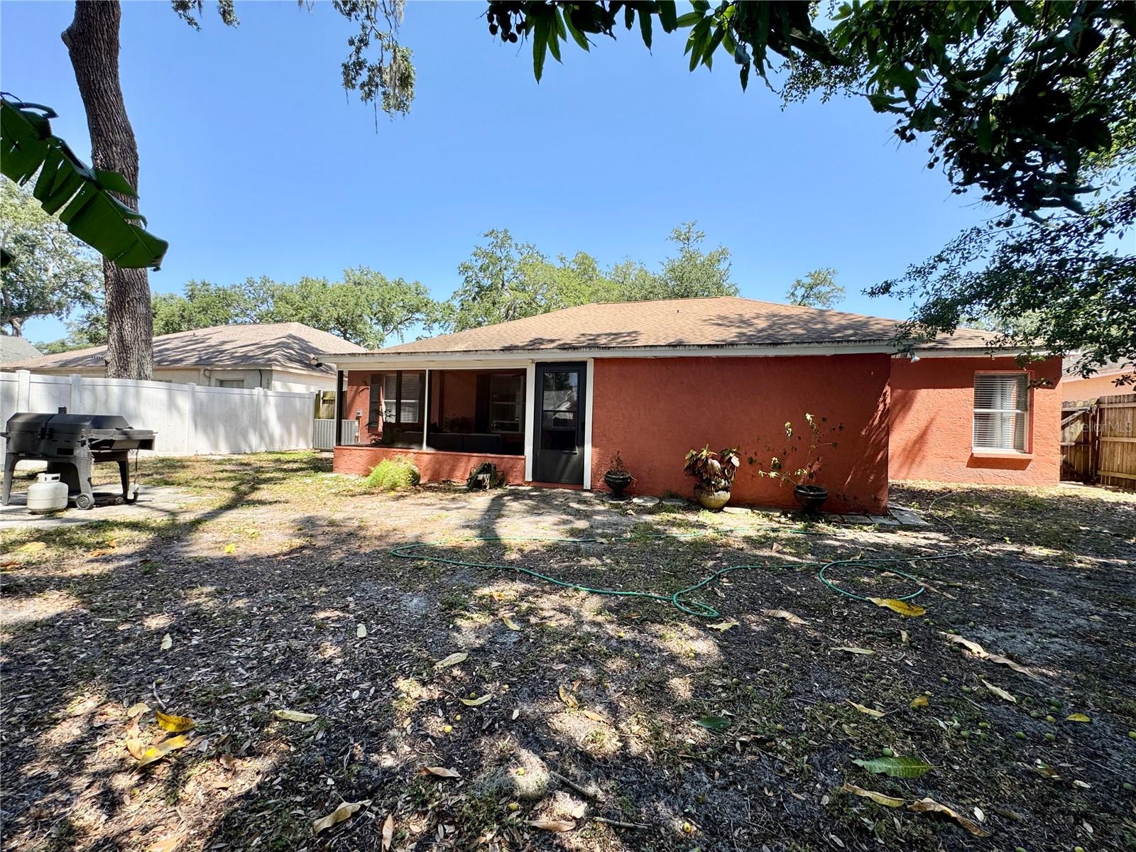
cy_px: 426
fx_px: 459
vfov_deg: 85.7
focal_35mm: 14
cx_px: 568
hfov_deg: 102.1
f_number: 2.2
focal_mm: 2.22
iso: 40
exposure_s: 1/596
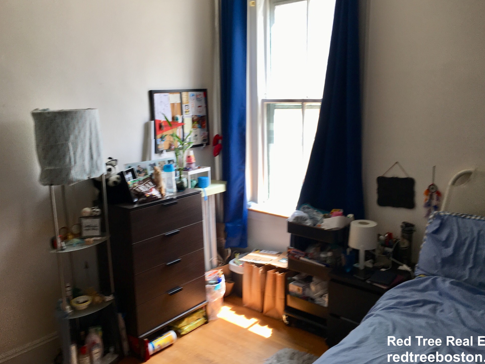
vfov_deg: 45.4
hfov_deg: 58.3
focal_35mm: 31
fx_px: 434
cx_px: 258
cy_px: 173
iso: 32
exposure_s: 1/60
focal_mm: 4.15
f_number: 2.2
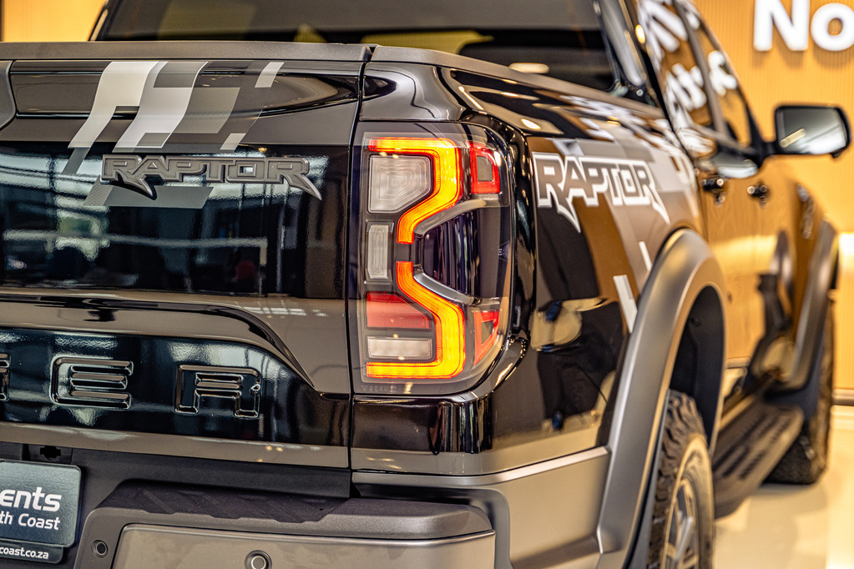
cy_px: 284
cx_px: 427
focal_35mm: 62
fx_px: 1471
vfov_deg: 21.9
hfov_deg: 32.4
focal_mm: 62
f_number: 2.8
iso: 800
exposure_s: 1/160
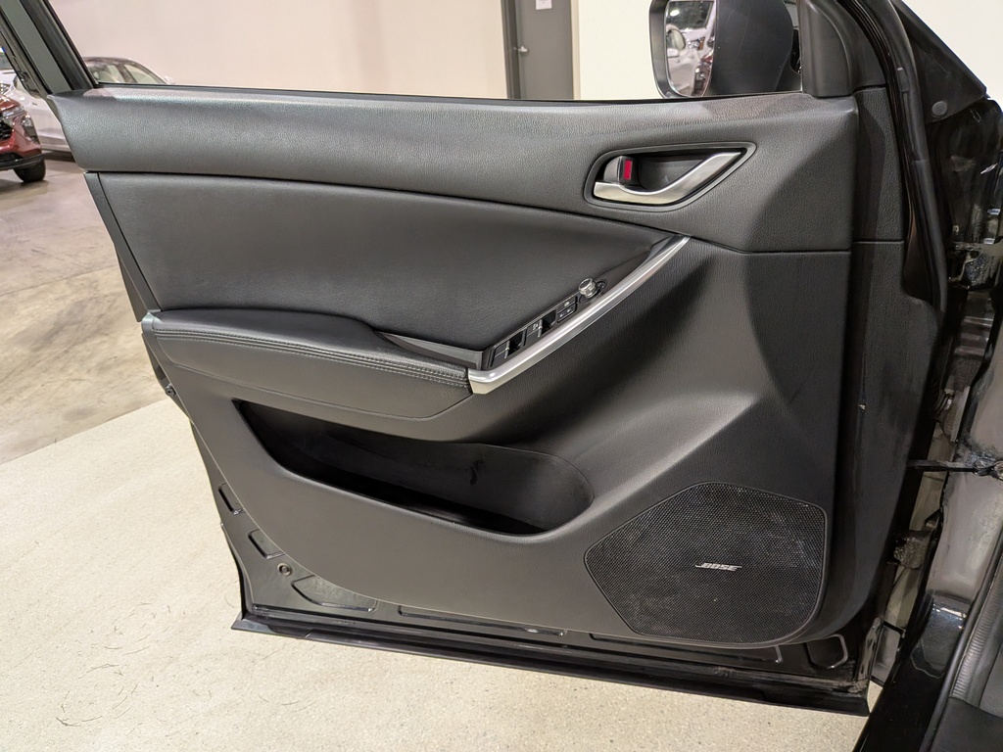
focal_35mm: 24
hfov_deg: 71.6
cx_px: 502
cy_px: 376
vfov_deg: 56.8
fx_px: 695
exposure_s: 1/120
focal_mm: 4.53
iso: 381
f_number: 1.7
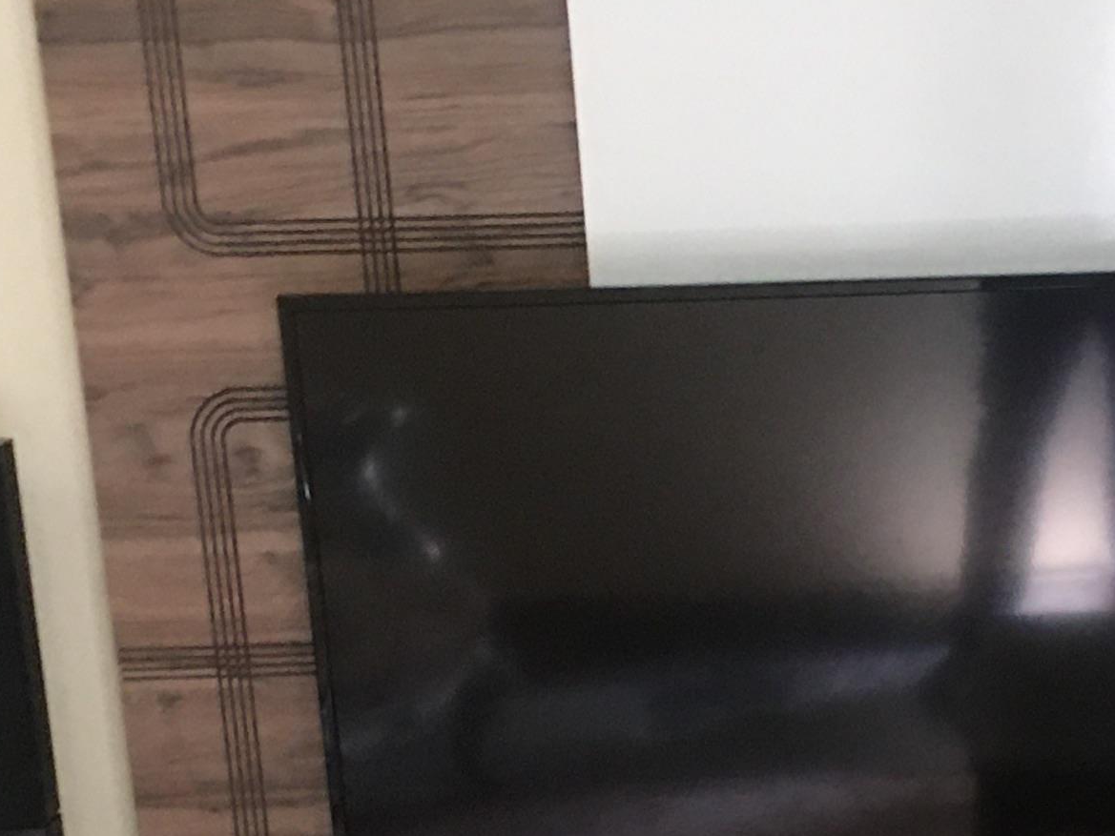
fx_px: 3221
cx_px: 1163
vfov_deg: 14.5
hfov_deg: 19.0
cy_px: 854
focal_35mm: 100
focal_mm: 4.15
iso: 100
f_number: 2.2
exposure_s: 1/8
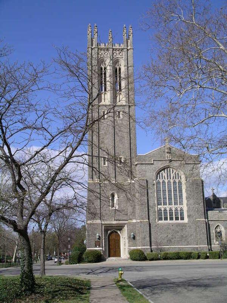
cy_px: 152
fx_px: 393
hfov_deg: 32.2
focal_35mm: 45
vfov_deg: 42.1
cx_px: 114
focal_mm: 9.3
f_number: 5.6
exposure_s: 1/480
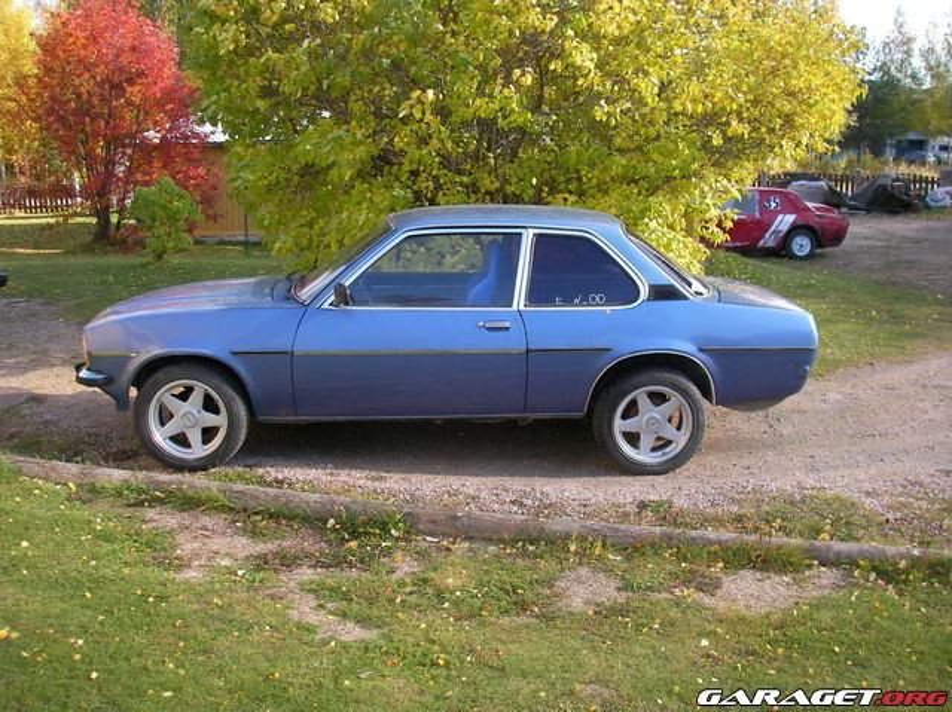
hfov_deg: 49.0
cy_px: 356
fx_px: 1044
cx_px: 476
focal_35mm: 38
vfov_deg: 37.7
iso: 50
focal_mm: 6.3
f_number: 3.3
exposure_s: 1/177
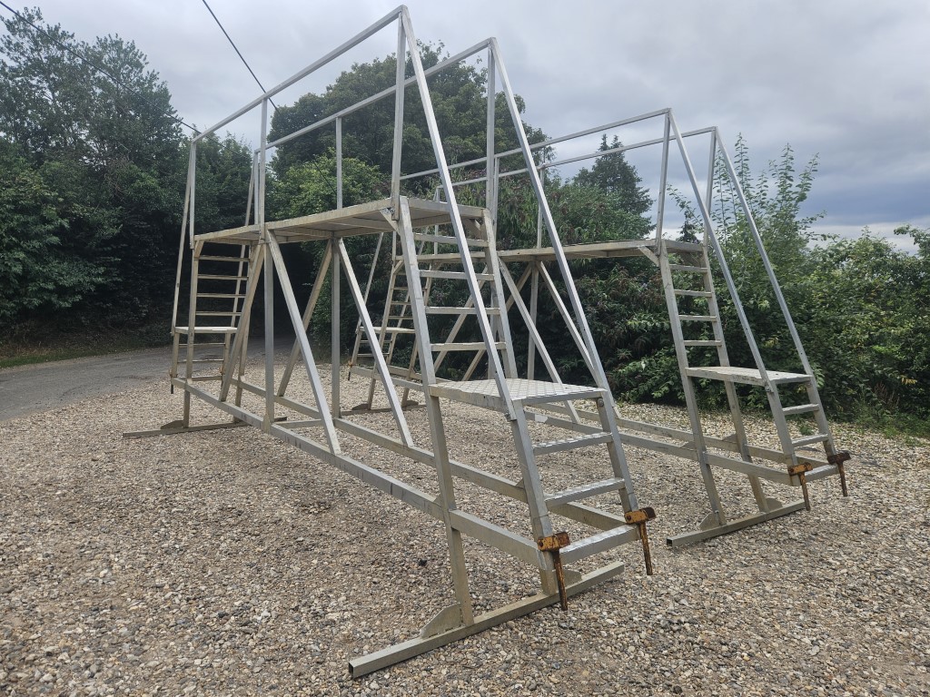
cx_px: 465
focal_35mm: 23
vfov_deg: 58.9
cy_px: 348
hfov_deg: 73.9
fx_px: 618
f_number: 1.8
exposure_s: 1/1050
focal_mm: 5.4
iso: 25
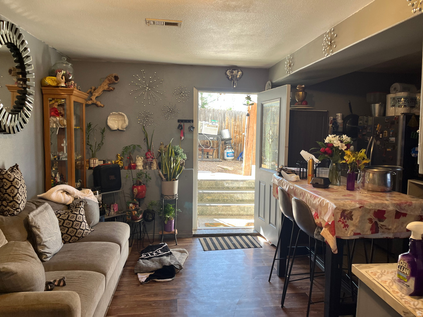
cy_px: 158
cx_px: 212
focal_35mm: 26
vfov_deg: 53.1
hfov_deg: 67.3
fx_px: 318
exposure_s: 1/120
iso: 125
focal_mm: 5.1
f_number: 1.6
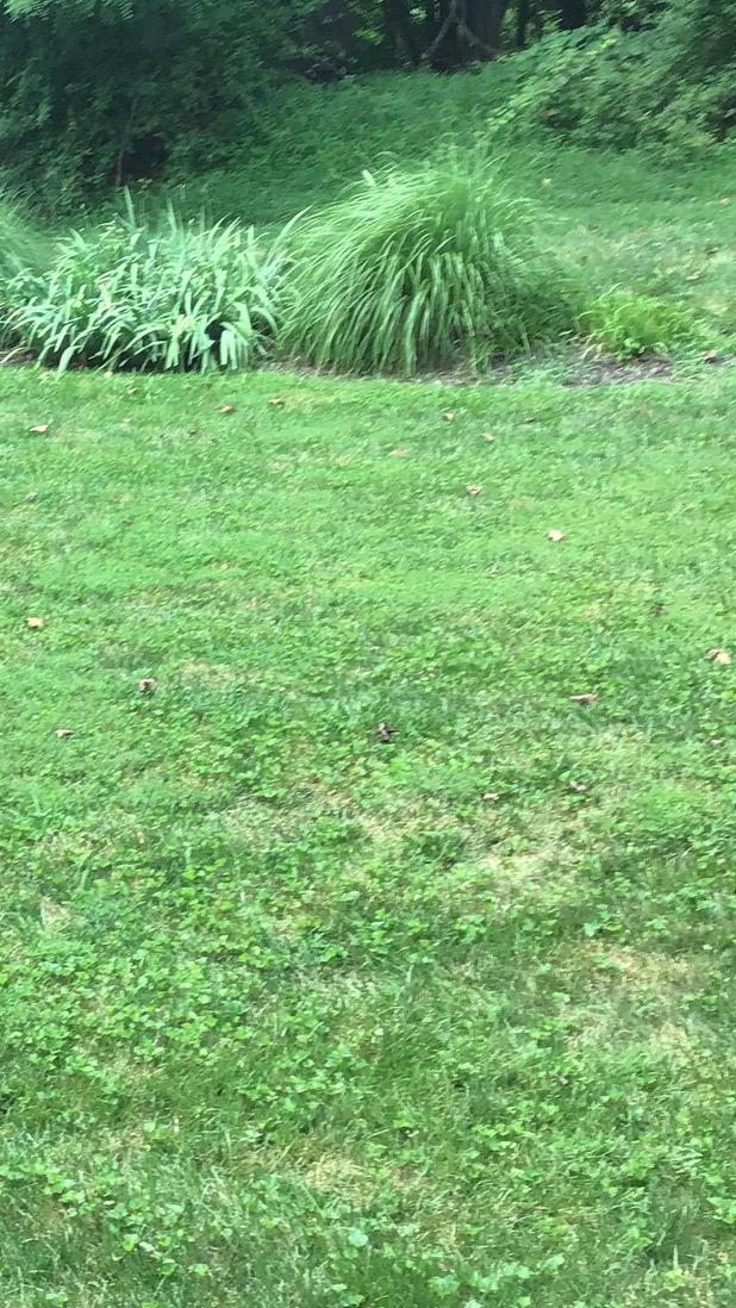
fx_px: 2185
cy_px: 531
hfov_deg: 17.5
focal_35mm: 63
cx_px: -314
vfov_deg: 33.2
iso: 25
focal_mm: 3.3
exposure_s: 1/60
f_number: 2.4
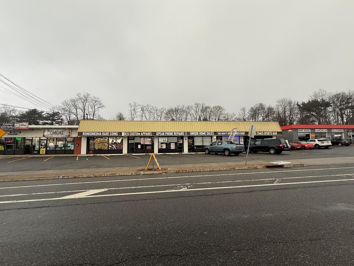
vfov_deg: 81.8
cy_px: 134
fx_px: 153
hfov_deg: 98.2
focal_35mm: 15
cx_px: 178
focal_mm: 2.22
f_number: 2.2
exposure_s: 1/212
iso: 50
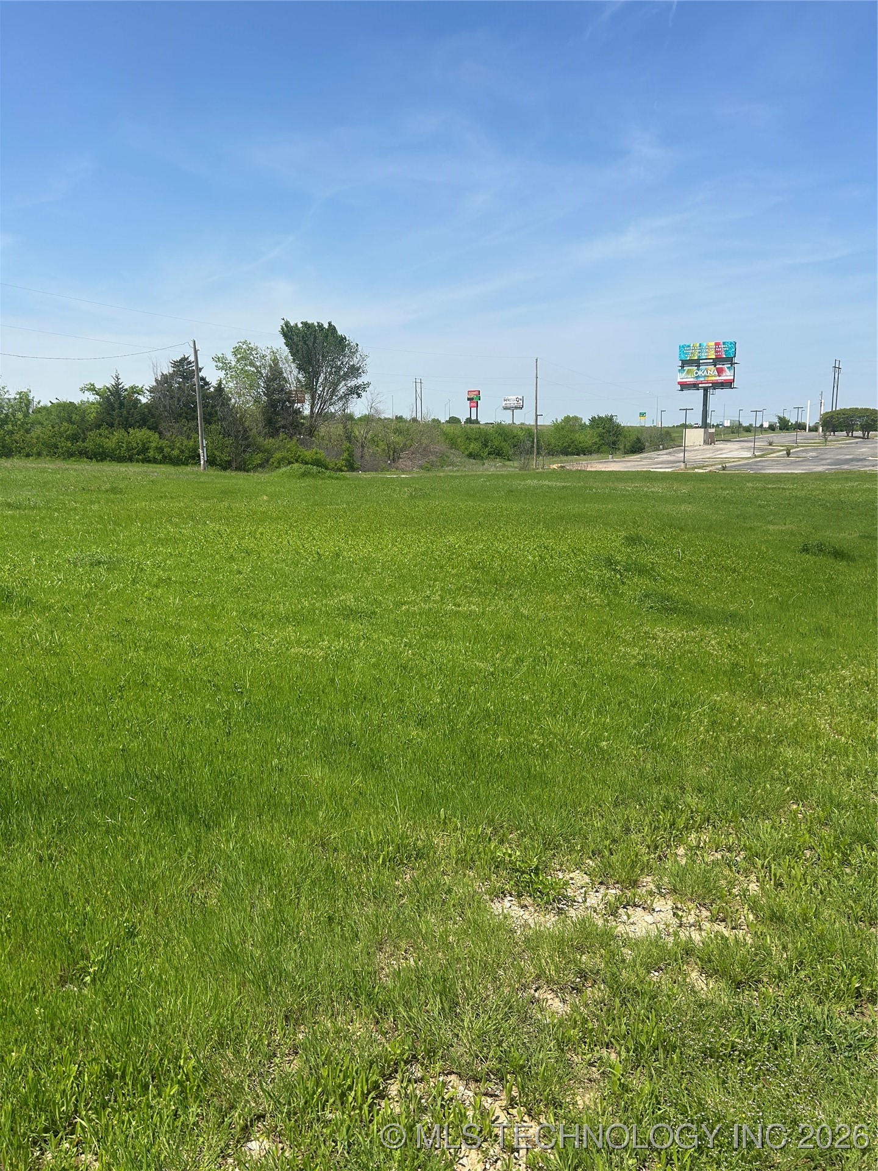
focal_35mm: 26
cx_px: 439
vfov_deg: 67.3
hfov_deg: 53.1
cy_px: 586
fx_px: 879
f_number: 1.5
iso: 50
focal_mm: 5.7
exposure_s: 1/4831
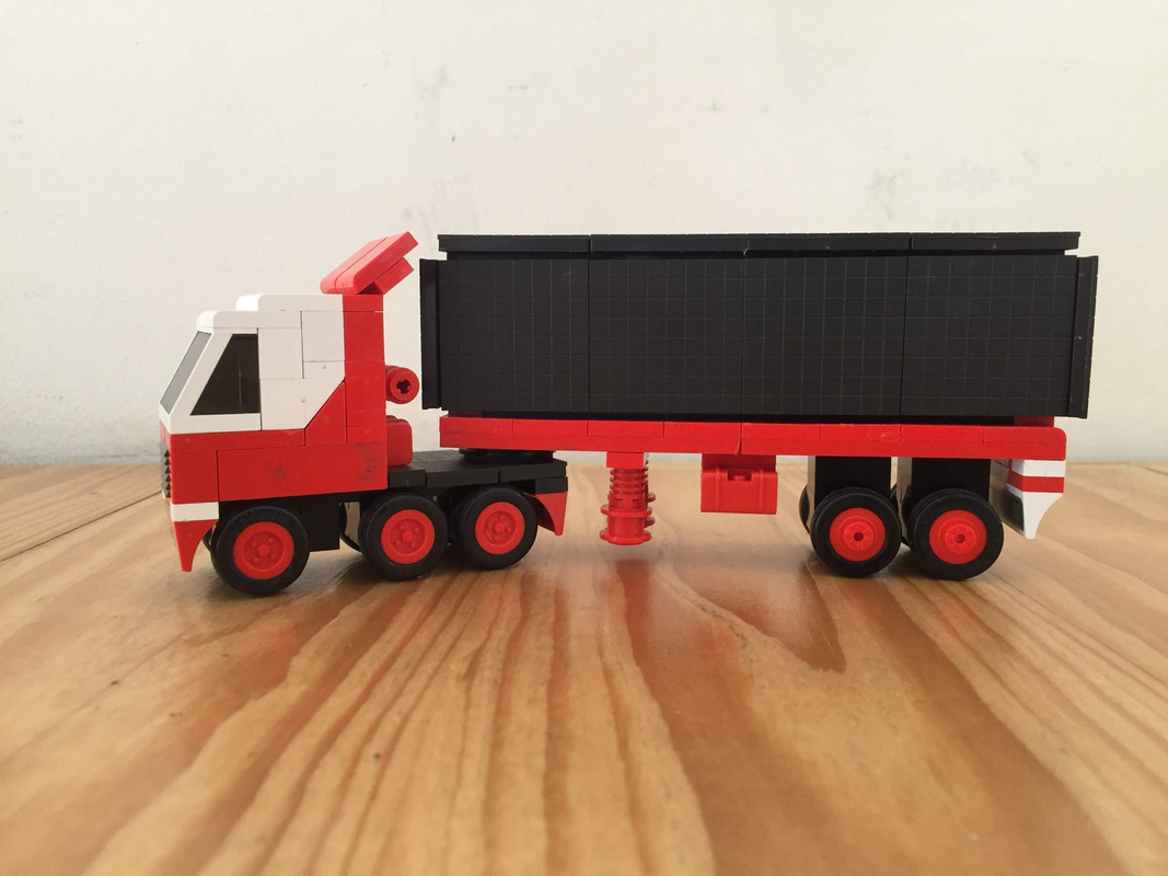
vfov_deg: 48.2
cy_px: 438
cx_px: 584
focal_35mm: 29
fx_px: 978
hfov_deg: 61.7
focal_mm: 4.15
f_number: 2.2
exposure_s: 1/30
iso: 100
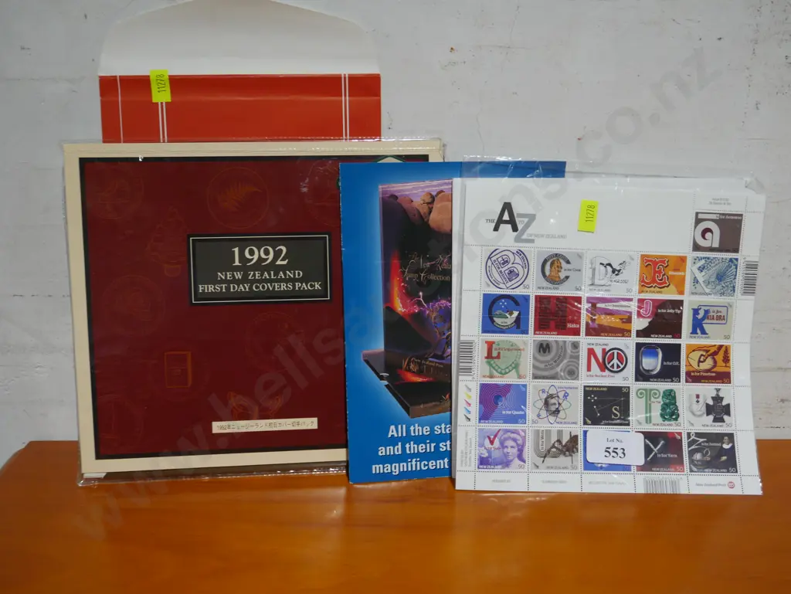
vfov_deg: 39.7
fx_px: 823
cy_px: 297
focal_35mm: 36
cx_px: 396
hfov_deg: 51.3
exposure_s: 1/60
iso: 250
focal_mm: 18
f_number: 4
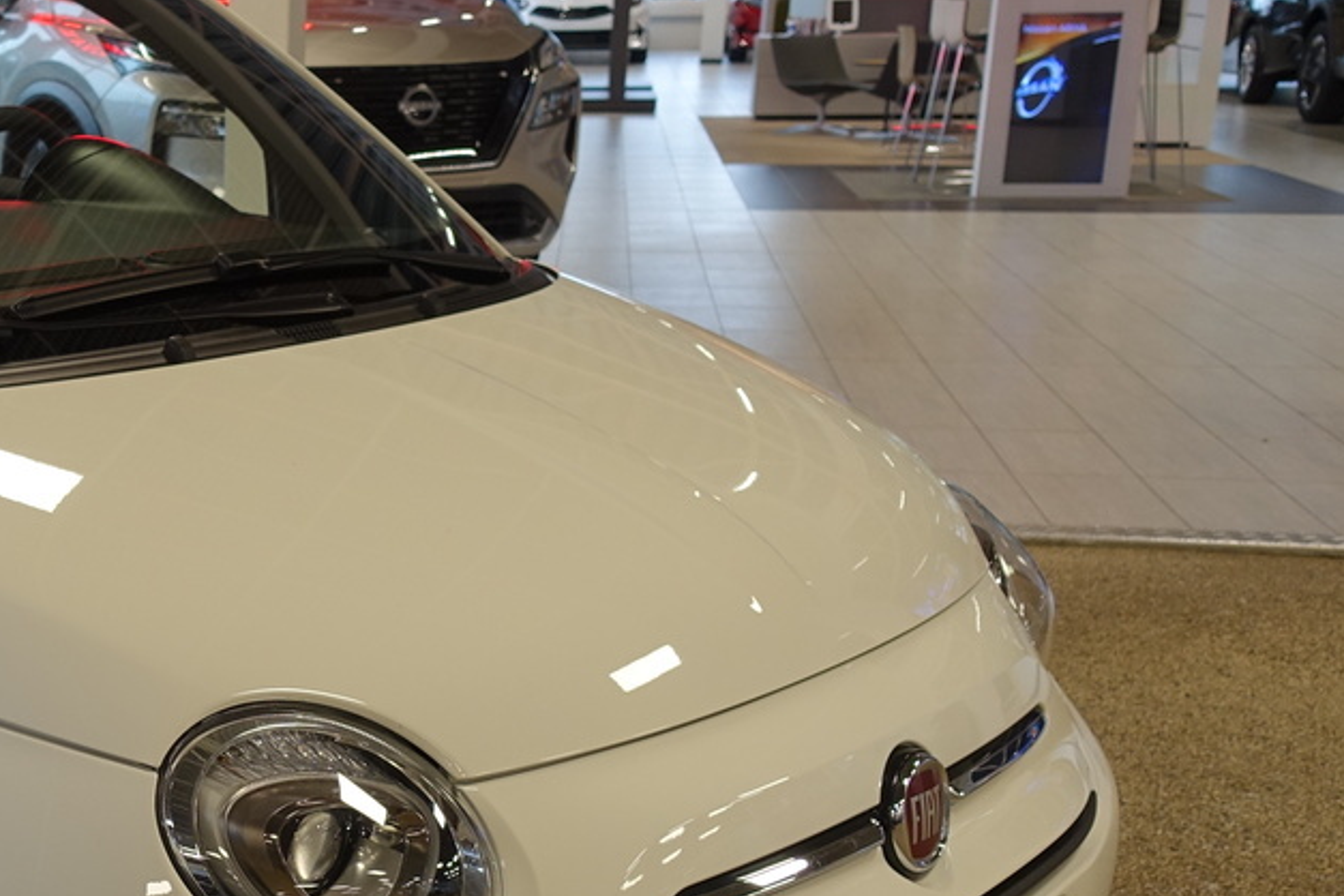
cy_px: 707
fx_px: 2314
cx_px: -84
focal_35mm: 62
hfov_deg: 29.6
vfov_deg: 21.7
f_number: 2.8
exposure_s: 1/30
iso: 125
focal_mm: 8.8
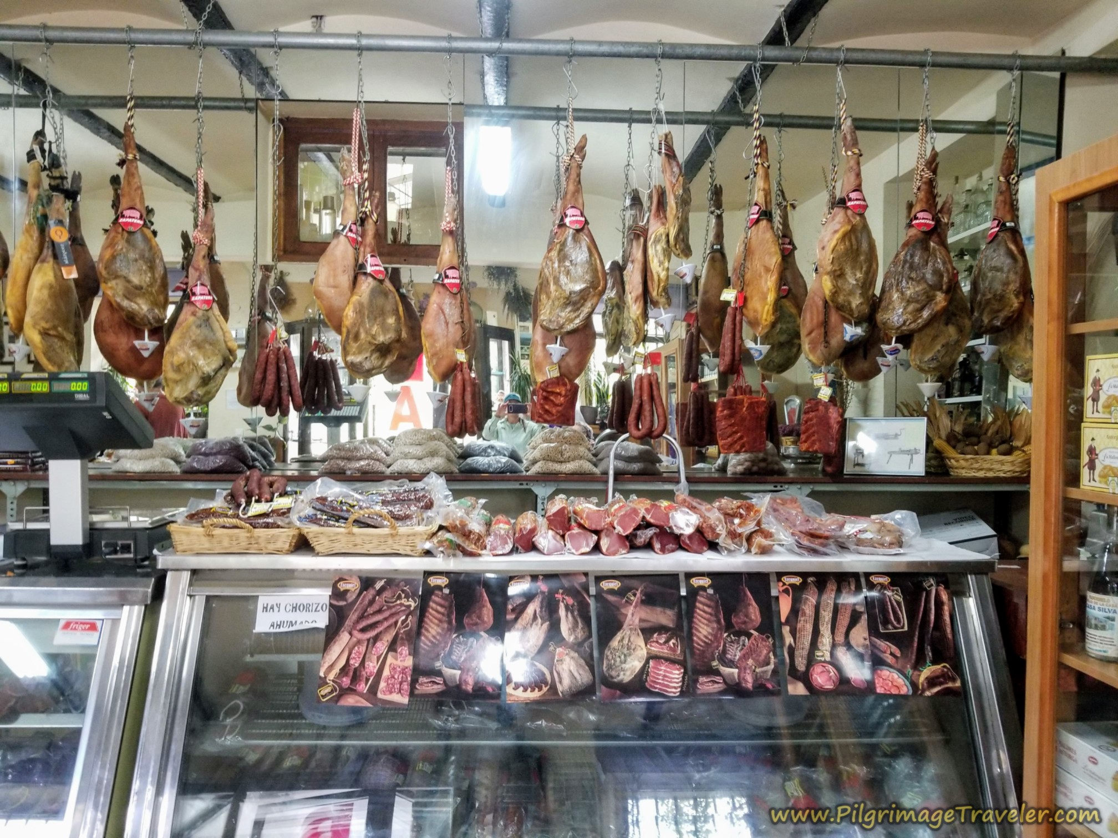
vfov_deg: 53.1
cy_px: 419
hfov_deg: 67.3
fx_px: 840
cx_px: 559
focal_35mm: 26
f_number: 1.7
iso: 200
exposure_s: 1/33
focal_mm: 4.3
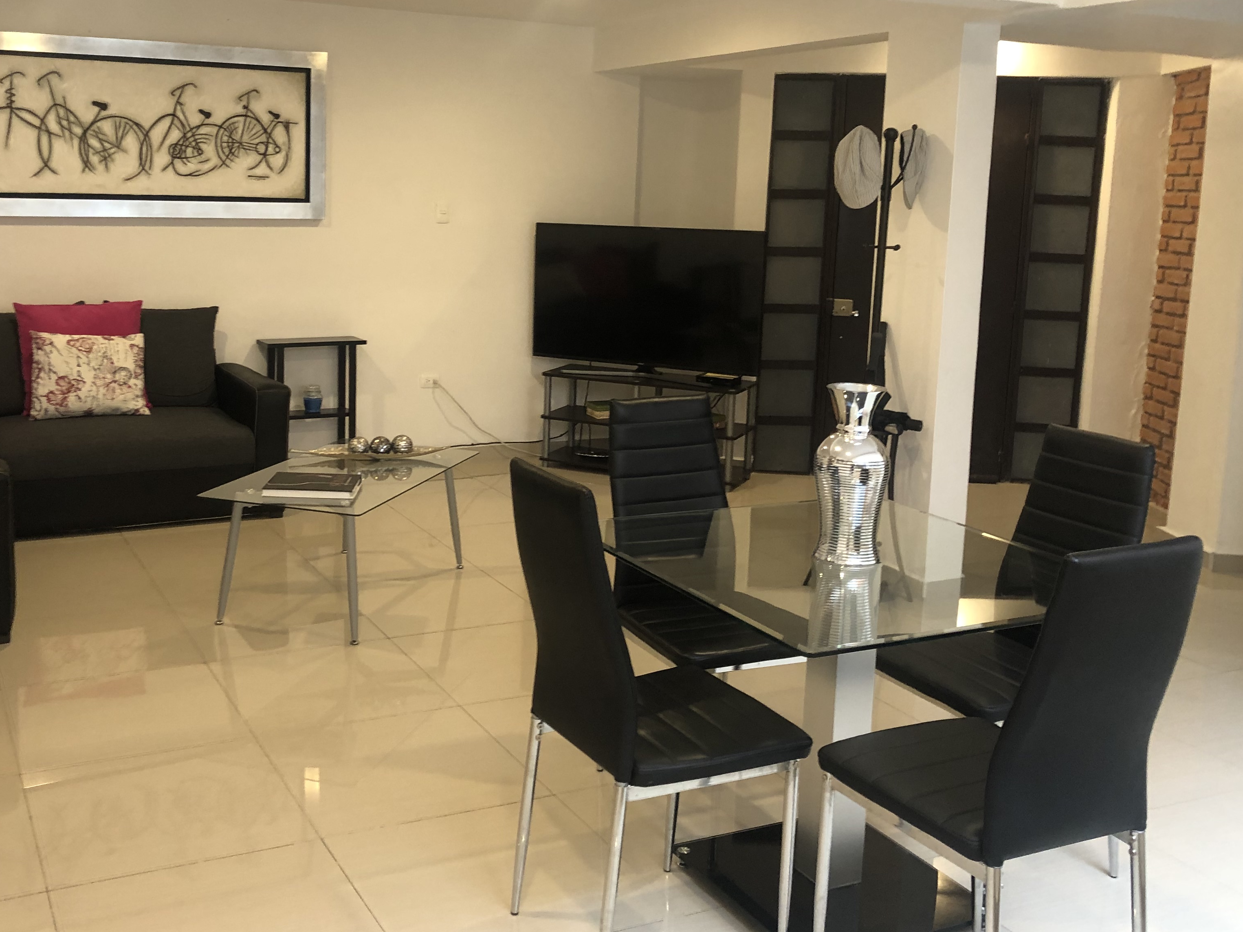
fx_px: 1329
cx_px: 484
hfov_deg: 49.8
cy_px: 375
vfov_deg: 38.5
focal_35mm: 37
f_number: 1.8
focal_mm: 4
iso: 40
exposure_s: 1/17
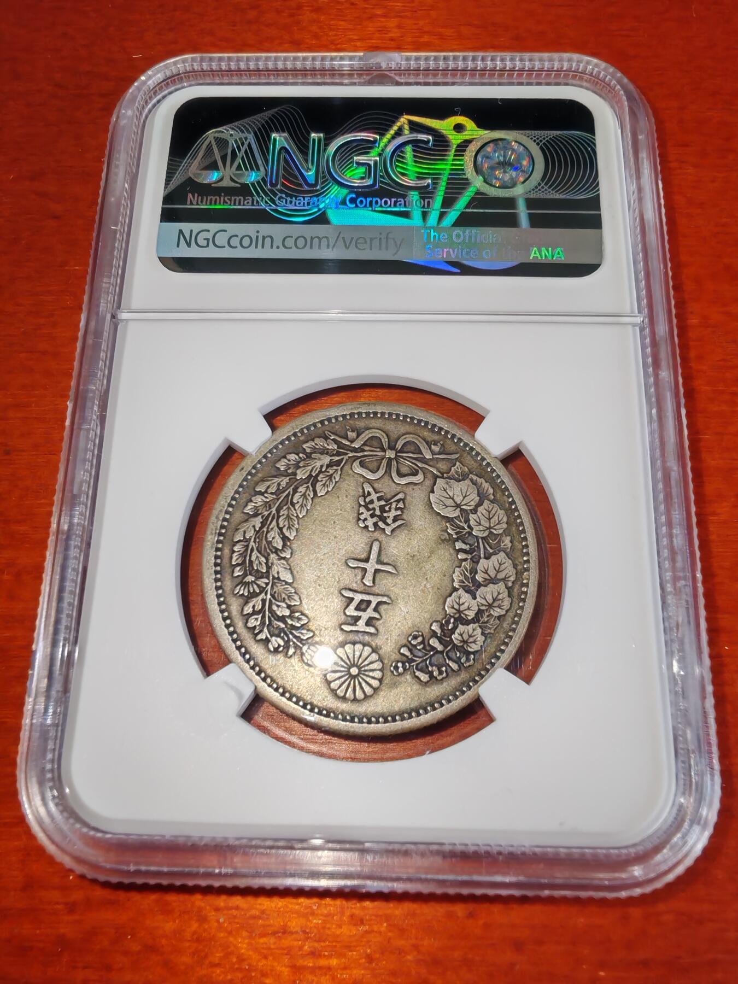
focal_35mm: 26
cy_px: 492
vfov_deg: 67.3
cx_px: 369
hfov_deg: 53.1
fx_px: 739
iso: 50
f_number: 2.2
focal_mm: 1.96
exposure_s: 1/100
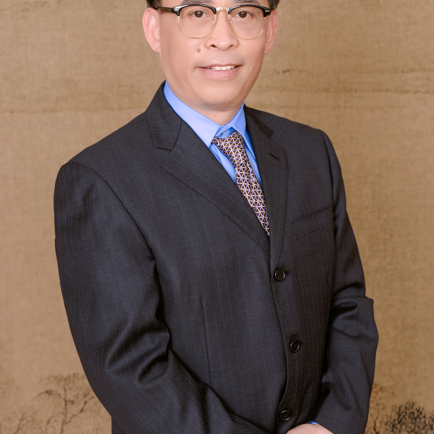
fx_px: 1277
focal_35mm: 90
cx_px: 215
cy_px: 224
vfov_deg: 19.3
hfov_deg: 19.3
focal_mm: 70
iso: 100
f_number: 5.6
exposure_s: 1/100
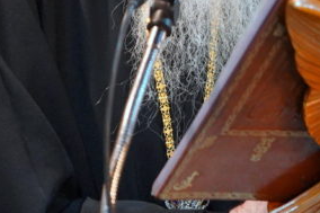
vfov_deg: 2.2
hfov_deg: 3.4
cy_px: -95
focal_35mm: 614
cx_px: 264
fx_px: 5454
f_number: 2.8
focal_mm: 170
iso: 2500
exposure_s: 1/250
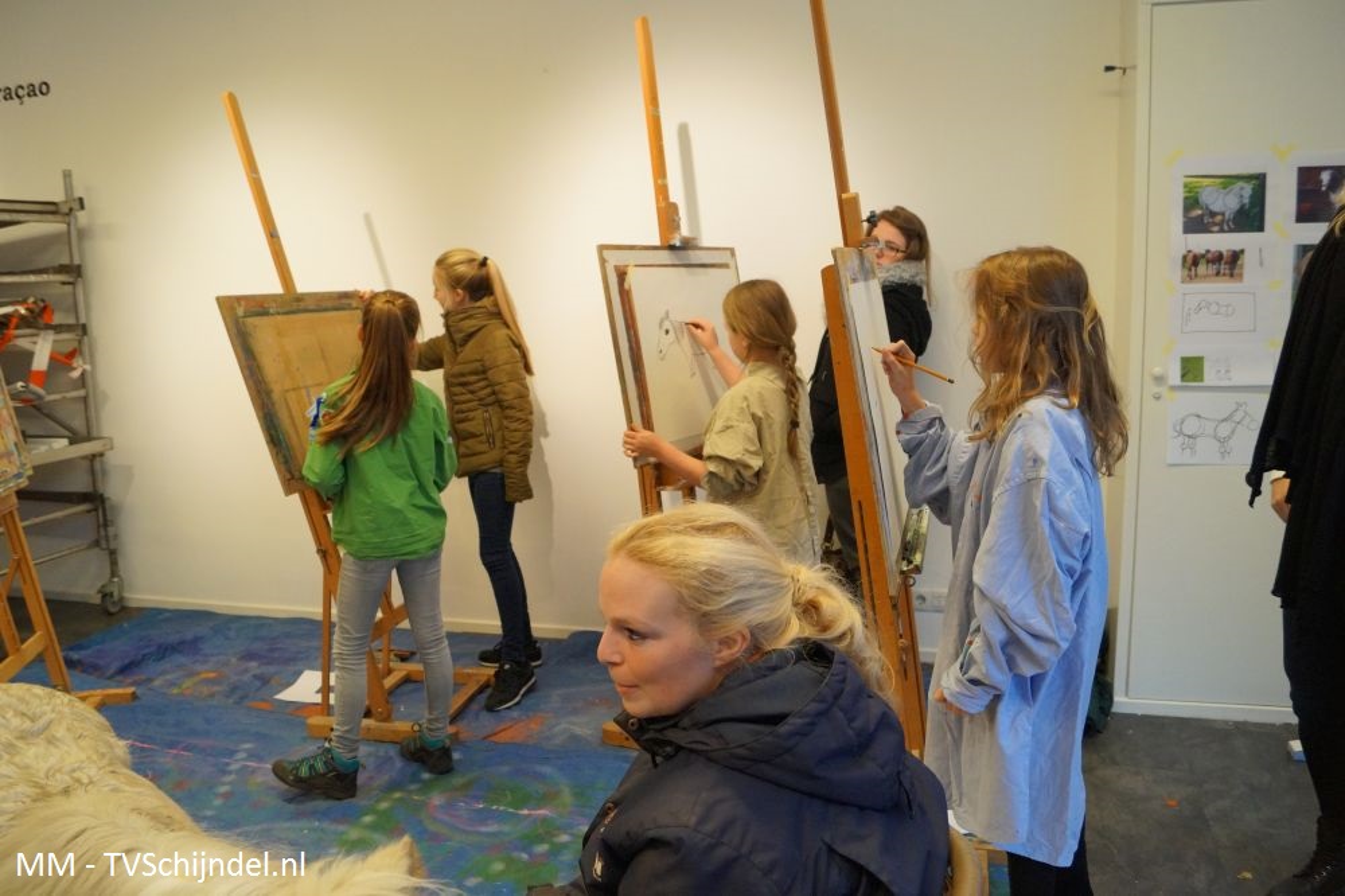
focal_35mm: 27
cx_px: 672
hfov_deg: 67.4
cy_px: 448
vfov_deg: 47.9
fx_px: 1008
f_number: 4
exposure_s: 1/160
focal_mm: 18
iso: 1600
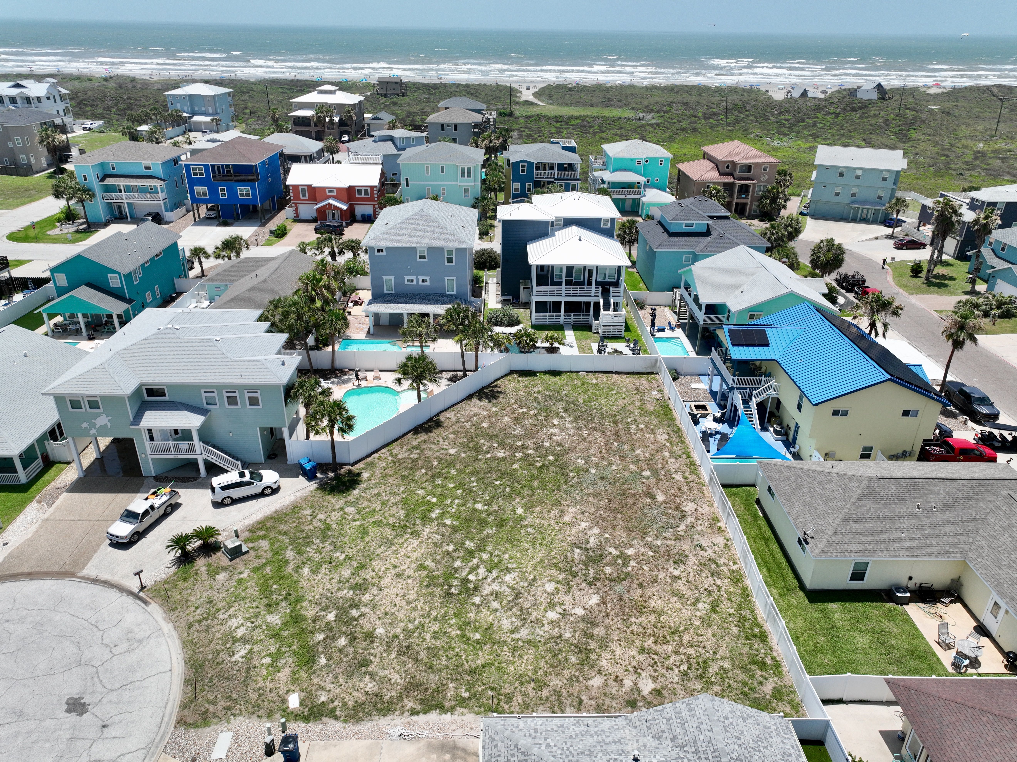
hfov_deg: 71.6
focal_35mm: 24
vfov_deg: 56.8
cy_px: 381
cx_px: 508
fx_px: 705
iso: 100
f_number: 2.8
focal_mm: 12.29
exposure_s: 1/2000
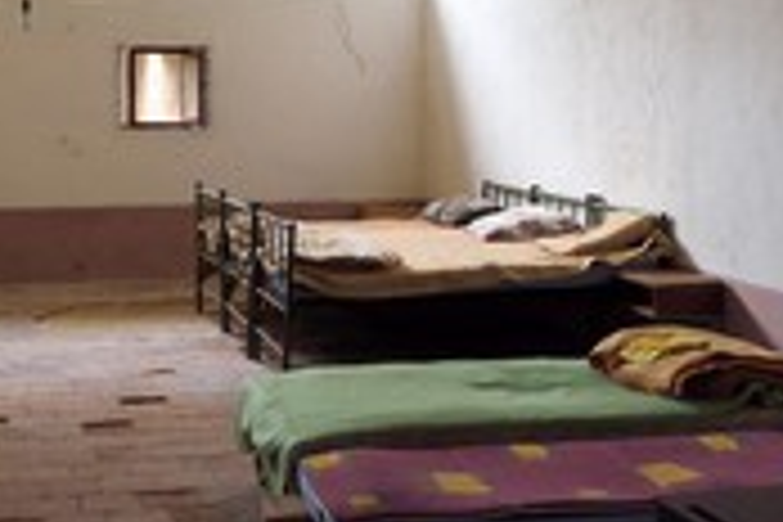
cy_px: 108
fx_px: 1261
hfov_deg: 34.5
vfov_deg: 23.1
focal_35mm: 58
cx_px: 364
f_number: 6.3
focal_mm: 24
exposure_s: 1/50
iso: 800
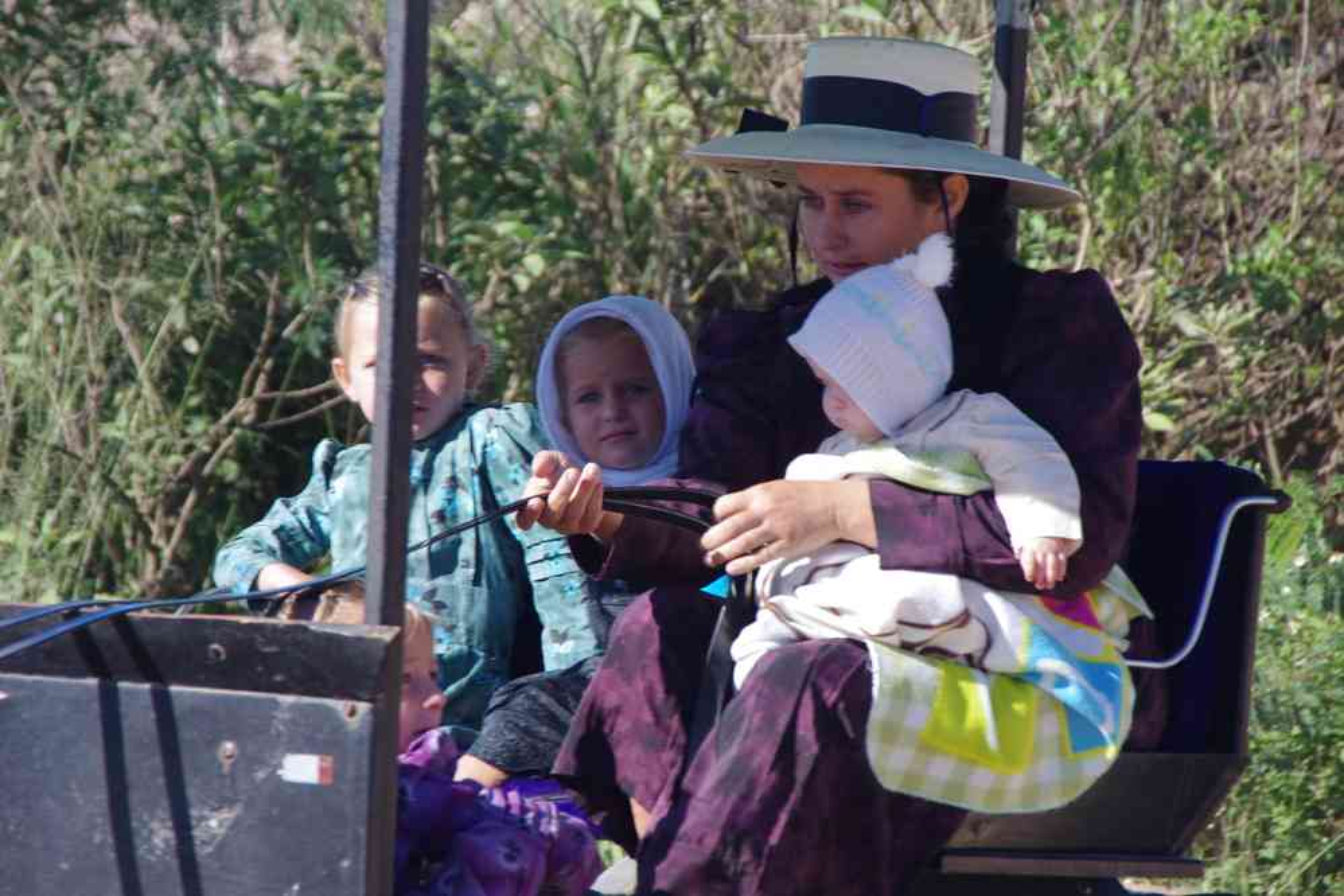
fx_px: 10079
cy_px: 448
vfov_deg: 5.1
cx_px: 672
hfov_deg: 7.6
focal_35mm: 270
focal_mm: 180
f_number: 10
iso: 800
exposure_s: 1/250
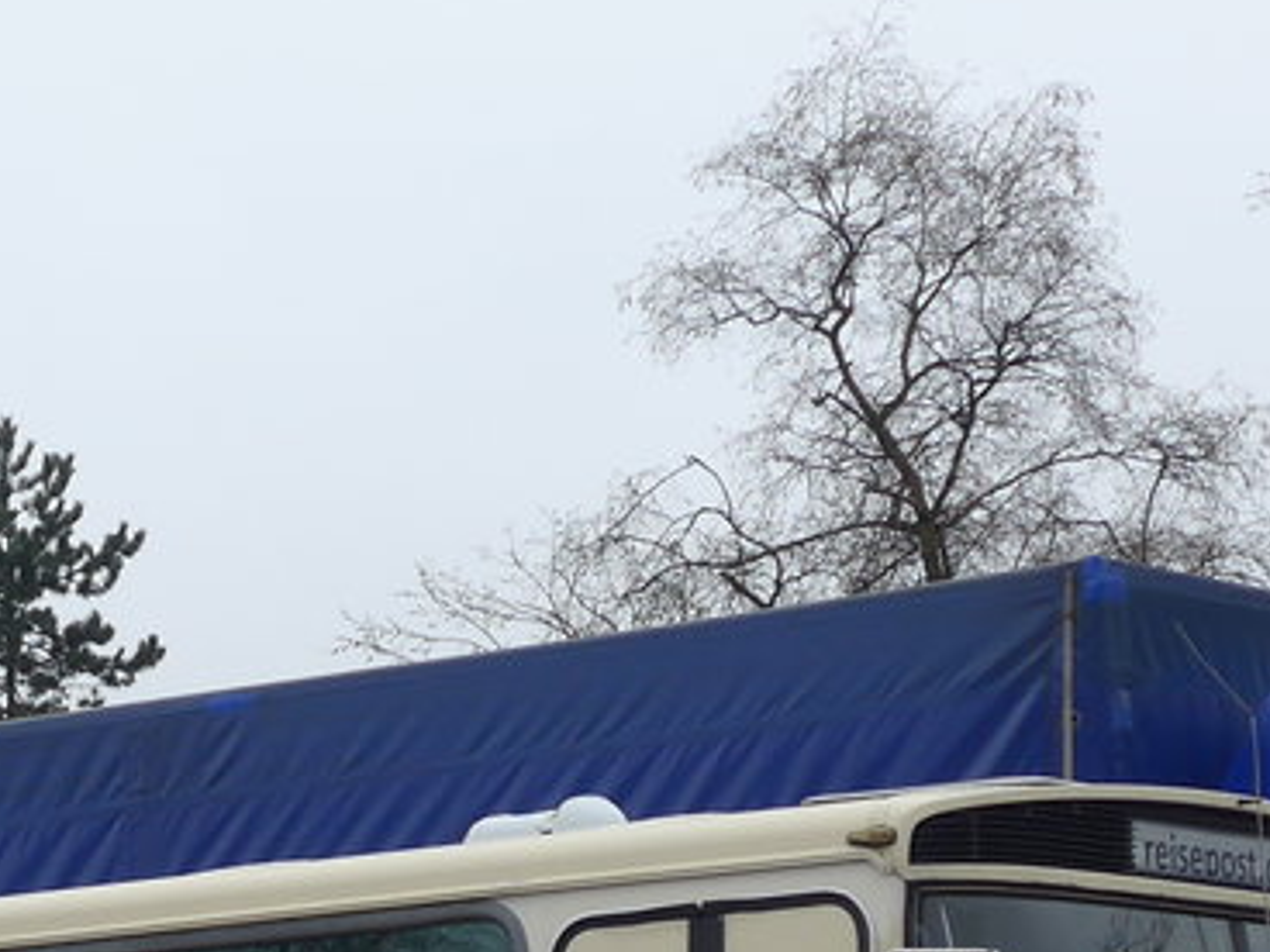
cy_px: 976
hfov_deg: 13.0
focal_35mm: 150
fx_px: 5503
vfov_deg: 9.8
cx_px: 110
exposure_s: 1/500
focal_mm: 9.5
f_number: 3
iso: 80
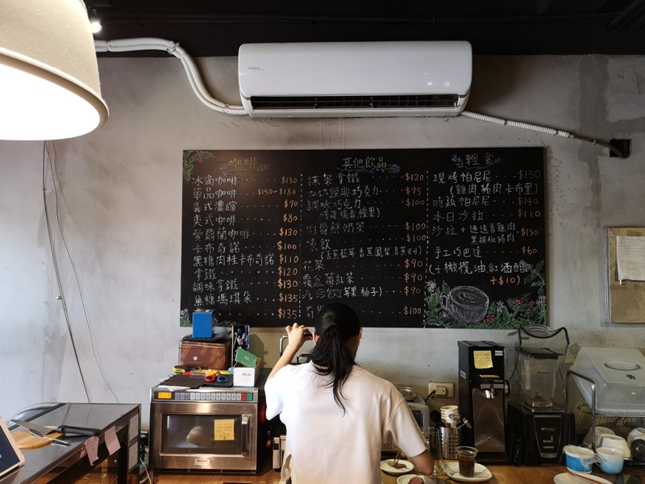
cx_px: 322
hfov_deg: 65.3
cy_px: 242
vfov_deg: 51.4
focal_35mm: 27
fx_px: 503
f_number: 1.8
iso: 160
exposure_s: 1/30
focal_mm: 3.95
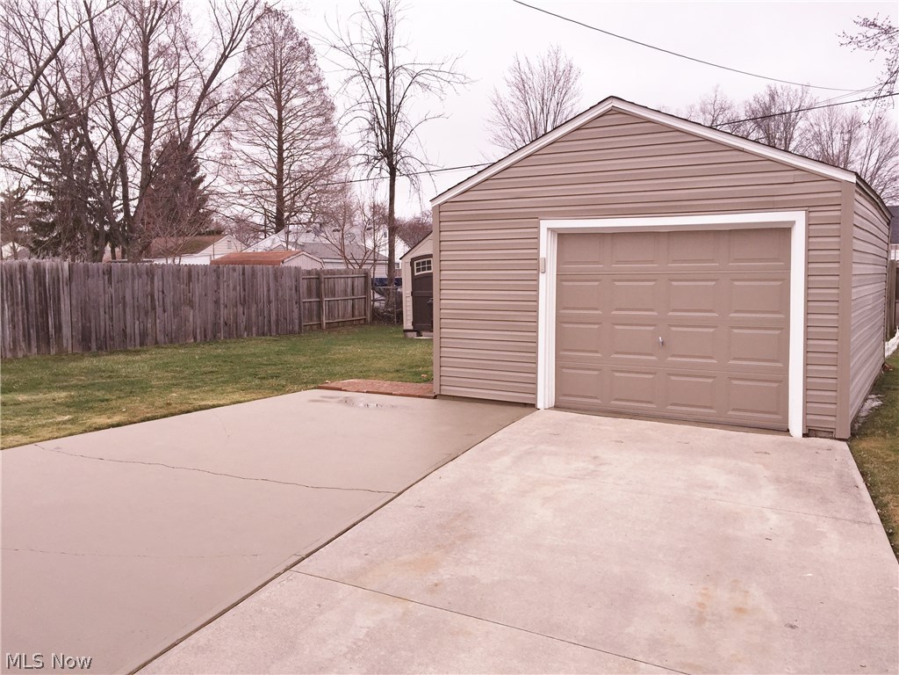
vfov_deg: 48.2
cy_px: 338
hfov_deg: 61.7
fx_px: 753
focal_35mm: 29
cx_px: 450
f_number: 2.2
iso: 32
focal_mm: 4.15
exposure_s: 1/1130
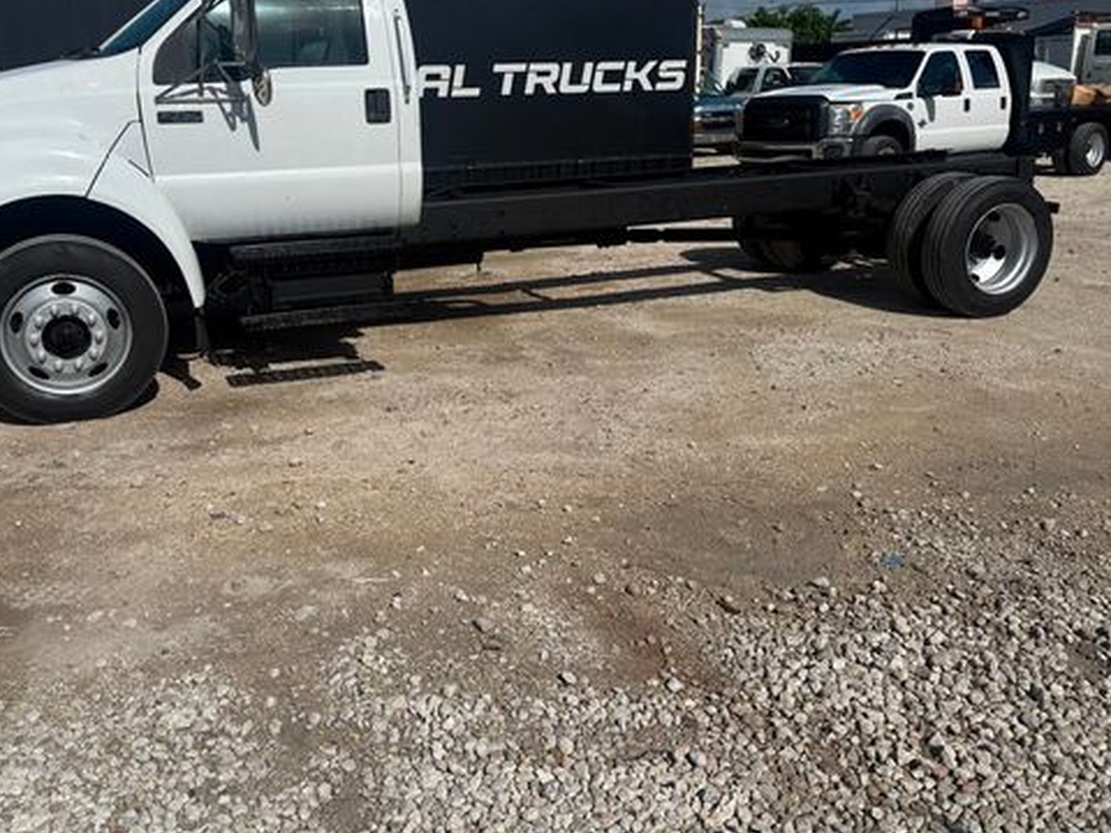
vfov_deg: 44.0
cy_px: 345
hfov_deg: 56.5
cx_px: 468
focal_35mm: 32
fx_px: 1027
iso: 80
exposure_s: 1/14286
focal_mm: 6.76
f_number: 1.78
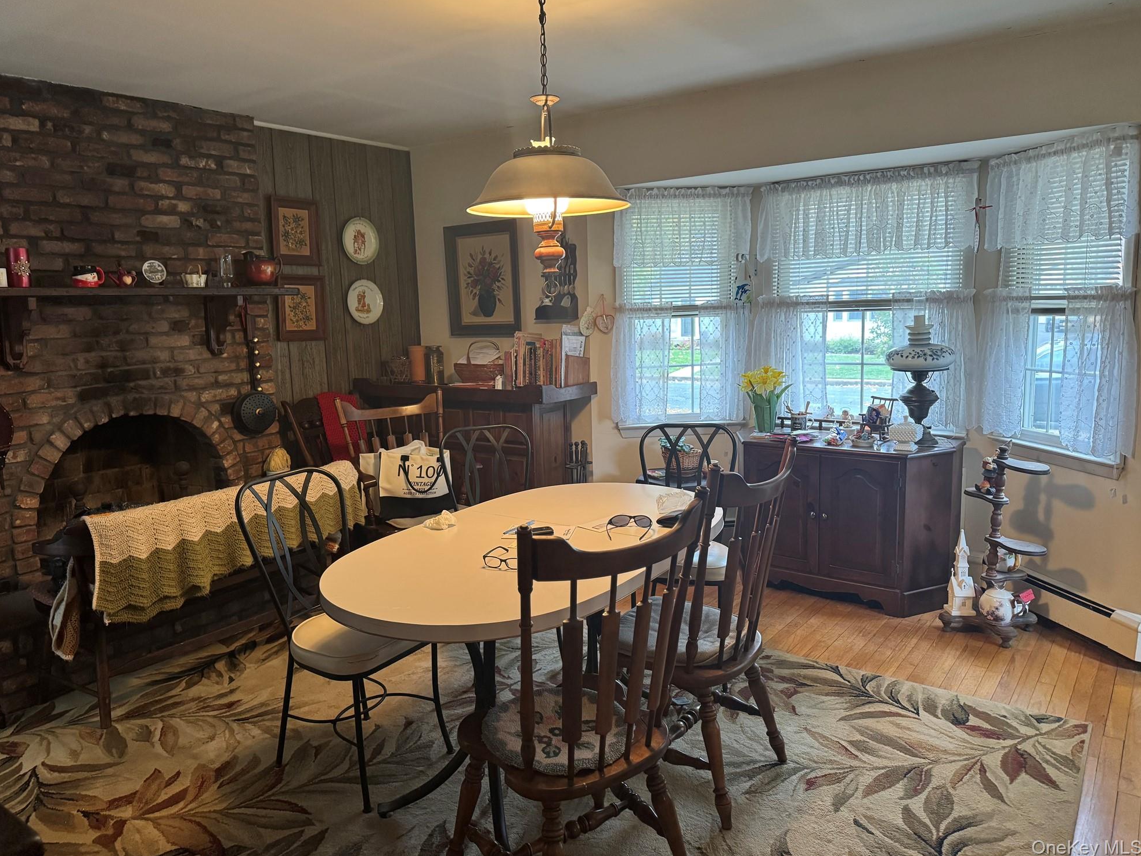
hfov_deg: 69.4
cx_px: 555
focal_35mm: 25
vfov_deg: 54.9
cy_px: 416
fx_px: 824
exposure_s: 1/60
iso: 400
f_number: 1.78
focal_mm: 6.76
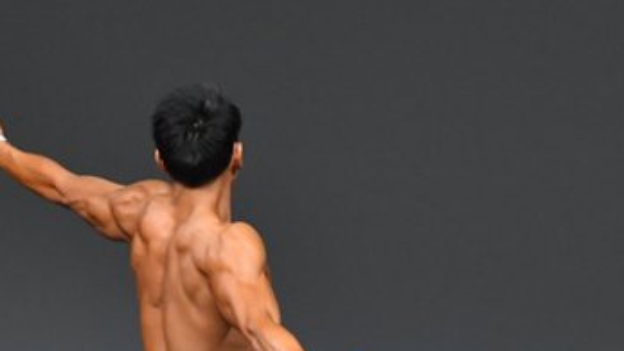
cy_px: 403
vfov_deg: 1.5
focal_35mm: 806
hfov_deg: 2.7
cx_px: 235
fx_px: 13333
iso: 4000
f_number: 5.6
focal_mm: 230
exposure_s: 1/400
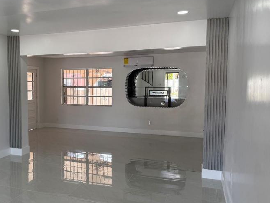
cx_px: 82
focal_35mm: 35
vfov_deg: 40.7
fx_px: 273
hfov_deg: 51.3
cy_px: 103
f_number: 1.78
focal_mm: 6.76
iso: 100
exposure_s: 1/268
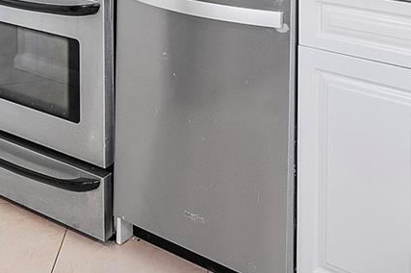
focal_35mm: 60
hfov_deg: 33.4
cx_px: 218
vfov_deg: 18.6
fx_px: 684
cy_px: -188
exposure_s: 1/30
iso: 250
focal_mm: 16
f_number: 8
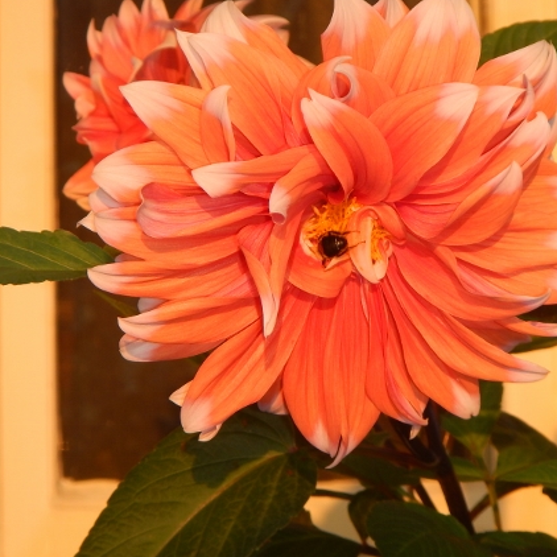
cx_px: 300
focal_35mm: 176
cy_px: 267
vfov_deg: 9.9
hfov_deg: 9.9
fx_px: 3204
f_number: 4.8
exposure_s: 1/100
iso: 125
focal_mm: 25
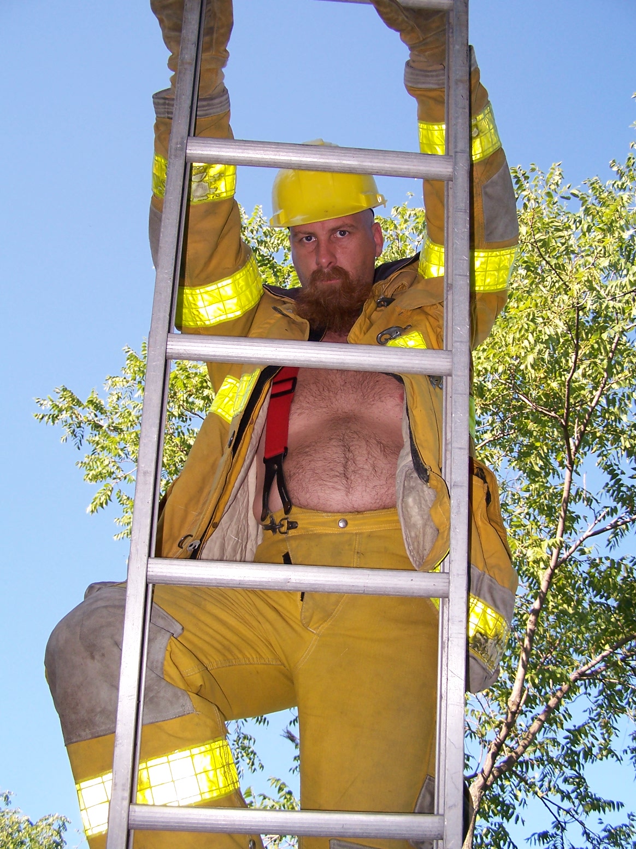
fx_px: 931
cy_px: 424
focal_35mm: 38
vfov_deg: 49.0
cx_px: 318
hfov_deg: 37.7
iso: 80
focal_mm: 6.3
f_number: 2.8
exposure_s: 1/320
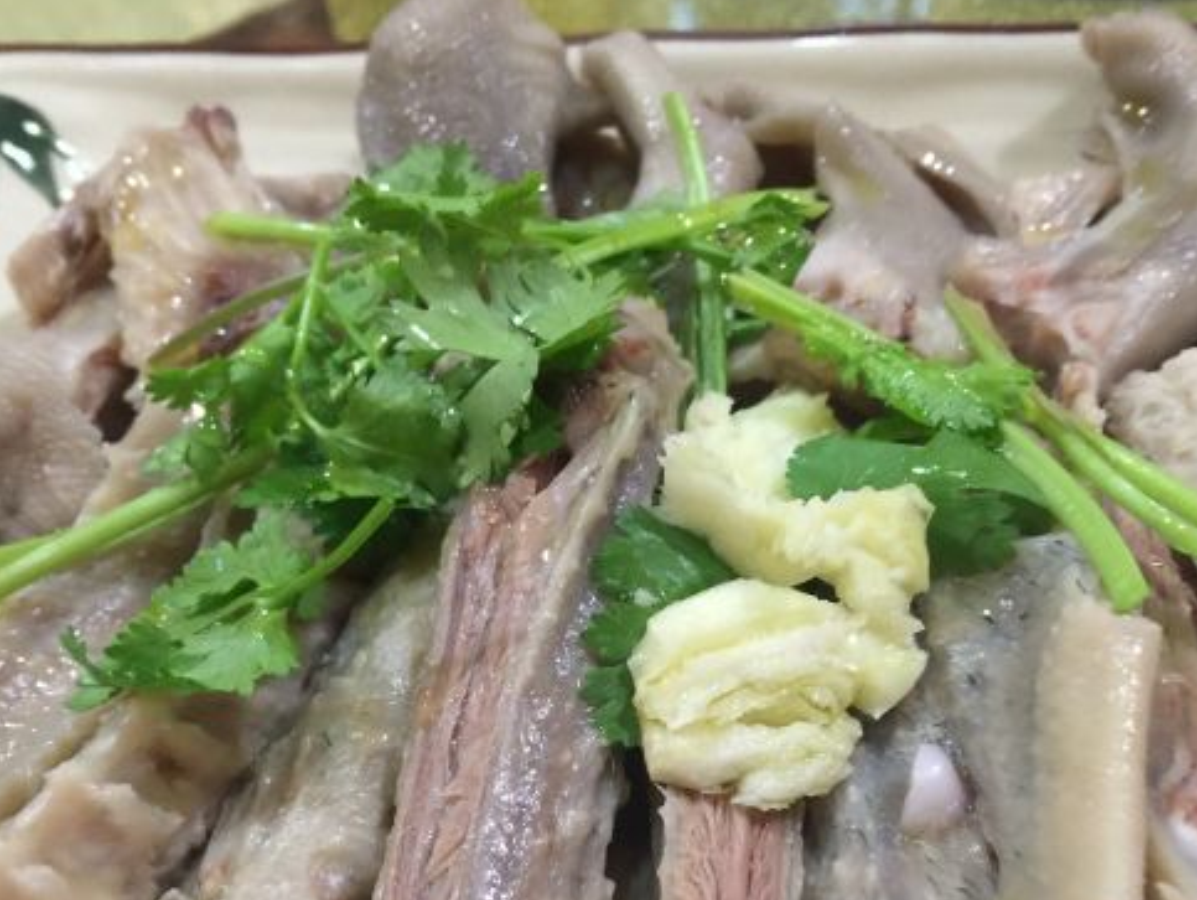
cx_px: 662
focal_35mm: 42
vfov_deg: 34.1
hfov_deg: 44.7
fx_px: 1453
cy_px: 584
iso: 100
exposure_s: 1/10
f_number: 2.2
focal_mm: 4.15
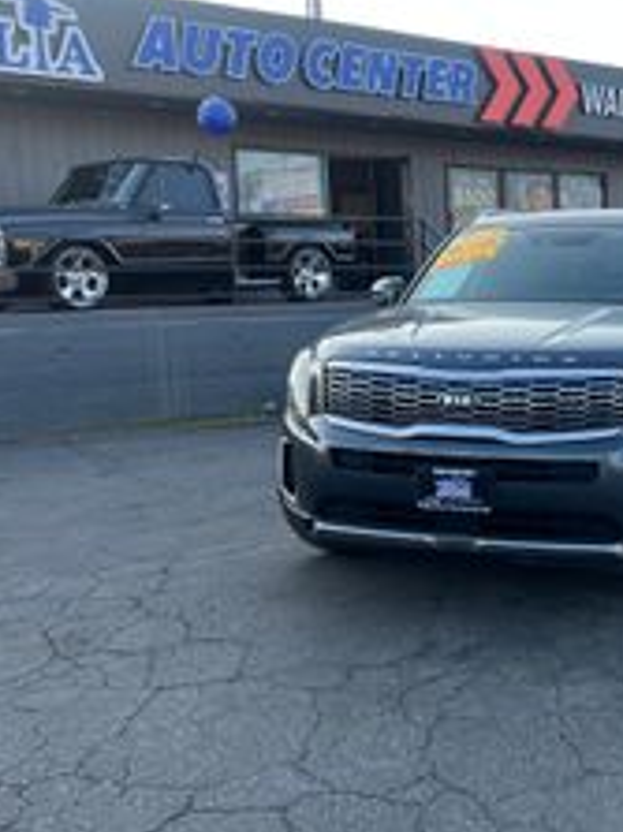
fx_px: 1009
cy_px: 384
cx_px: 511
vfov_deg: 44.8
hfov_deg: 33.2
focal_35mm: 42
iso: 50
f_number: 1.5
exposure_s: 1/567
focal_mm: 5.7
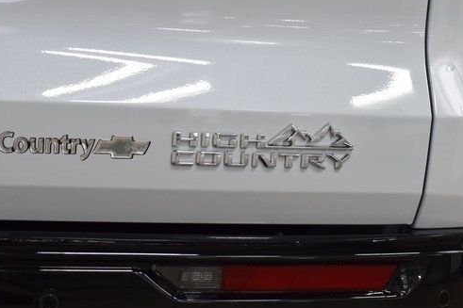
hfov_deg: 15.0
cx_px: 186
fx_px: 1761
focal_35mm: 137
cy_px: 146
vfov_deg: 10.0
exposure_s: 1/125
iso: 1600
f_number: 4.5
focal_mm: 70
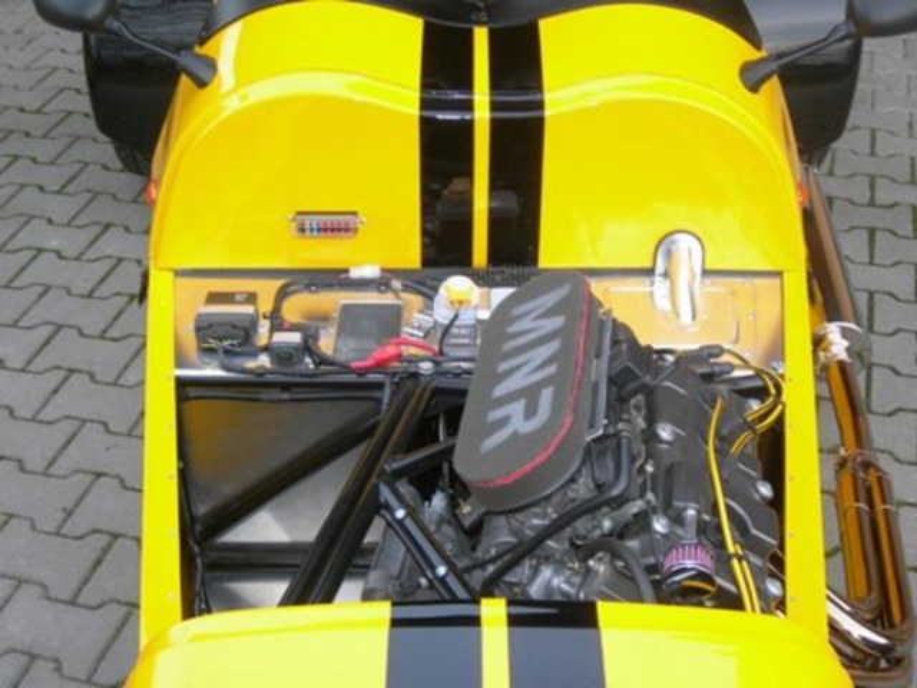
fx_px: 1351
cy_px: 344
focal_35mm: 51
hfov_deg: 37.5
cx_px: 458
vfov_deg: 28.6
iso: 50
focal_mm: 10.6
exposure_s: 1/30
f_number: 3.2
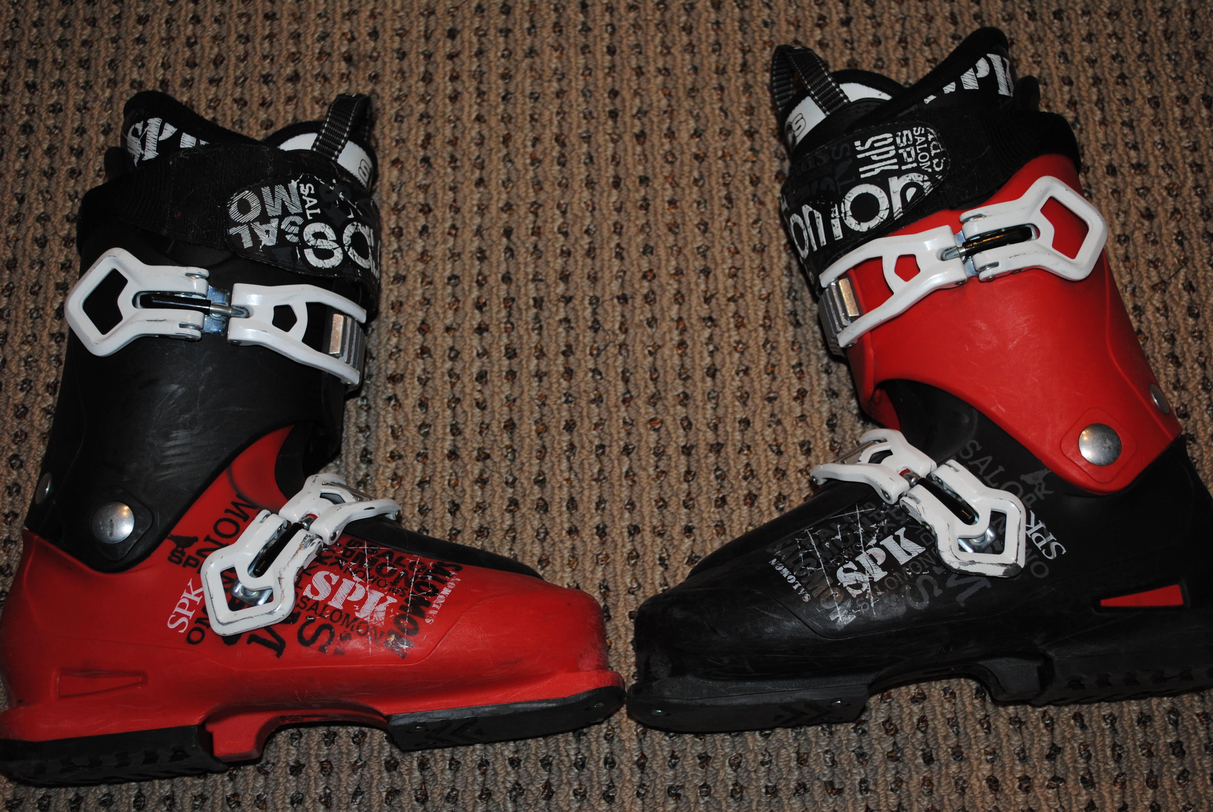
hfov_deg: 41.1
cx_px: 606
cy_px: 406
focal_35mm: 48
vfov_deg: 28.2
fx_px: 1619
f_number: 4.8
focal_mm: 32
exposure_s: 1/60
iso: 200
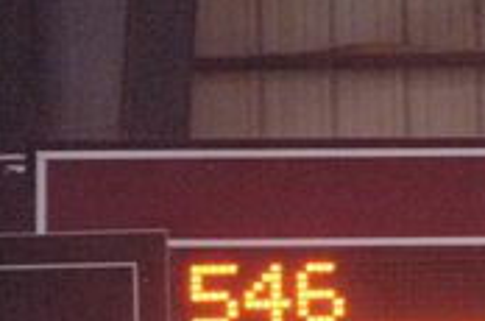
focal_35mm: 1105
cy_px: 339
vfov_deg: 1.2
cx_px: 842
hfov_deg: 1.9
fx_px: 14846
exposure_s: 1/320
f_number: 2.8
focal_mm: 200
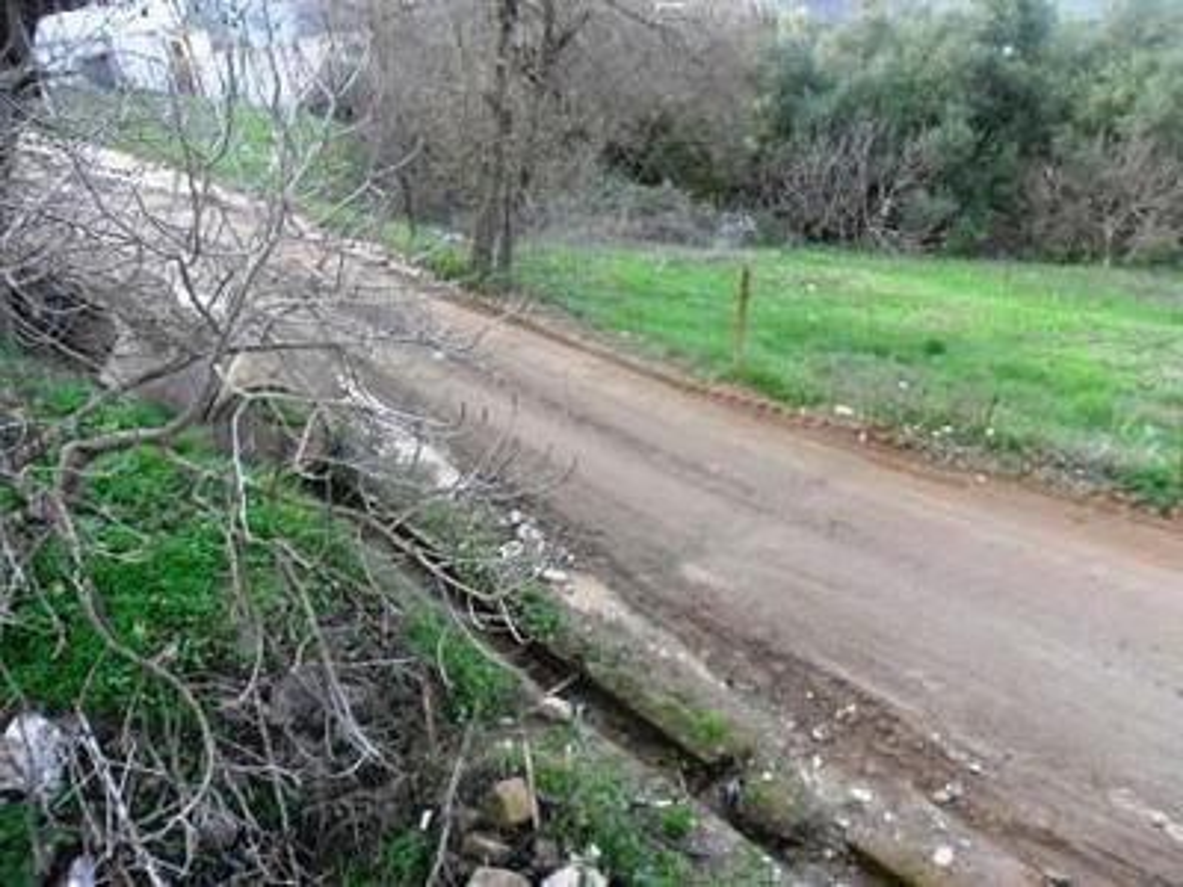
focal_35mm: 27
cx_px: 592
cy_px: 444
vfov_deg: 51.4
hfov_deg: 65.3
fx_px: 923
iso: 120
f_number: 3.5
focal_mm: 4.9
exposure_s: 1/45
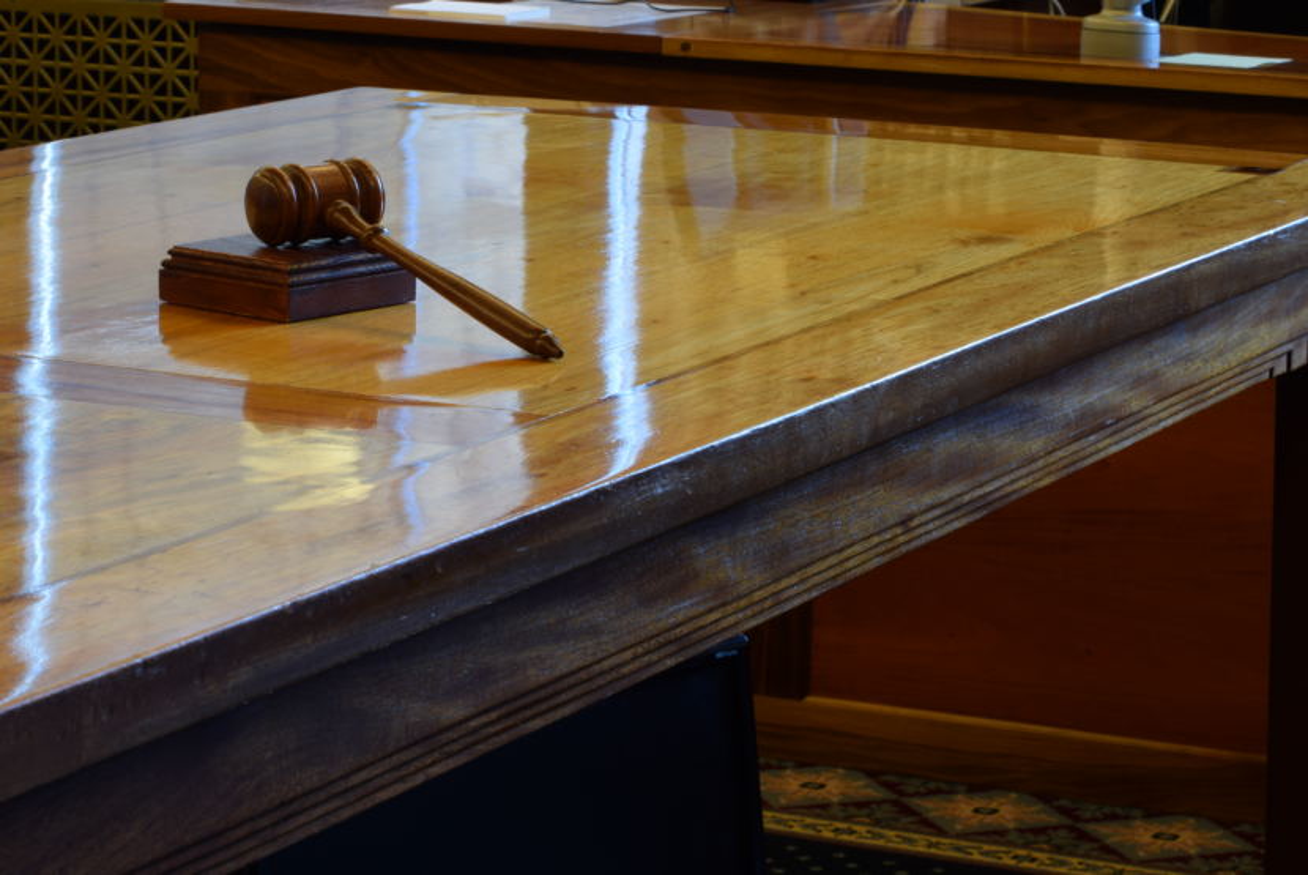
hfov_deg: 19.4
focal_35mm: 105
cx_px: 654
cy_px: 438
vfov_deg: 13.1
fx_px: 3818
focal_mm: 70
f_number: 25
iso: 100
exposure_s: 4
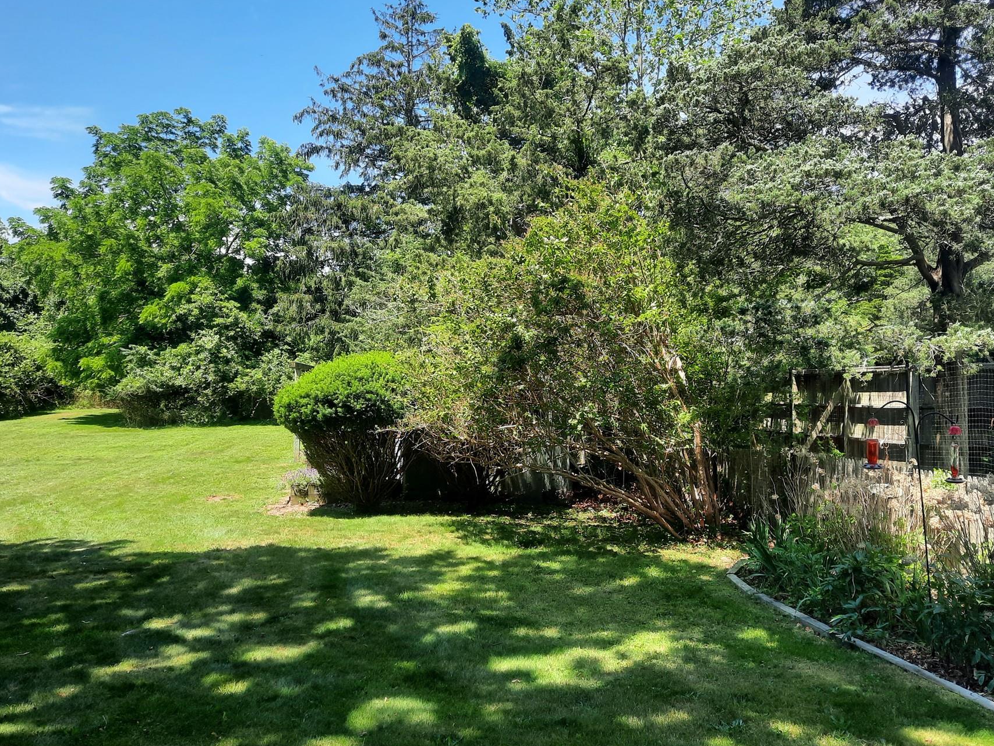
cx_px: 550
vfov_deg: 46.8
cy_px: 380
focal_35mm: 30
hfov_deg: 59.8
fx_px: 861
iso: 32
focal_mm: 4.6
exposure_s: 1/324
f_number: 2
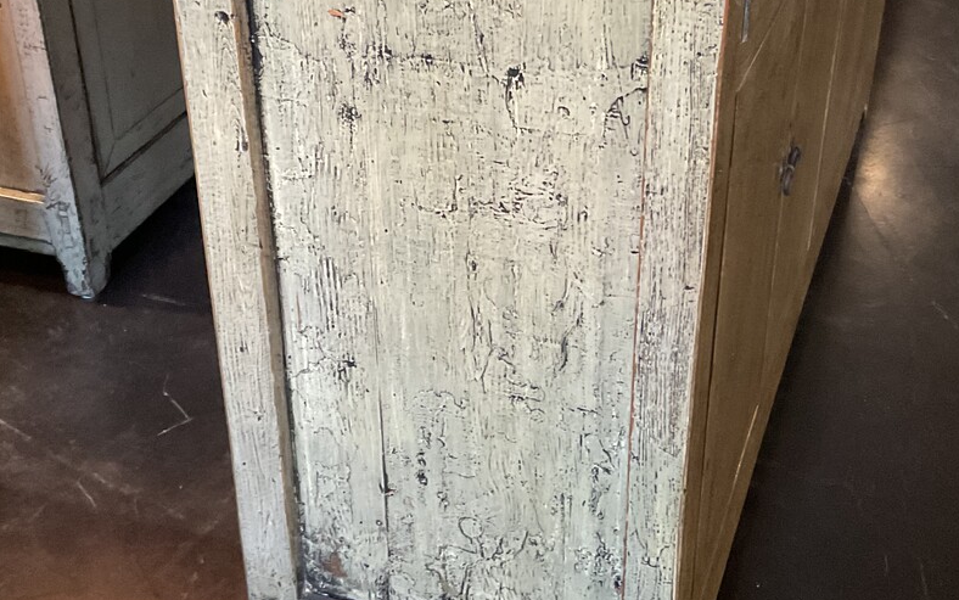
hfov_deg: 38.7
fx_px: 1359
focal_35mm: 52
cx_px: 575
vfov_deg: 24.8
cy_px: 202
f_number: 1.8
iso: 320
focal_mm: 3
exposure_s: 1/33
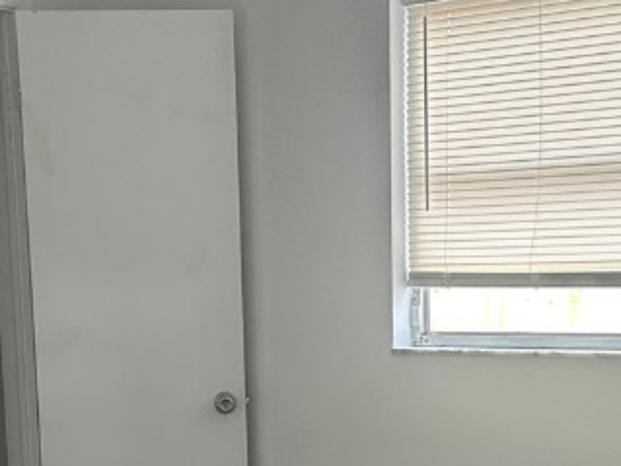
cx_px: 280
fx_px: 1381
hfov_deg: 25.3
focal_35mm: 77
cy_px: 435
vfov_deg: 18.7
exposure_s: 1/120
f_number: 1.78
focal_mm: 6.86
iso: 160
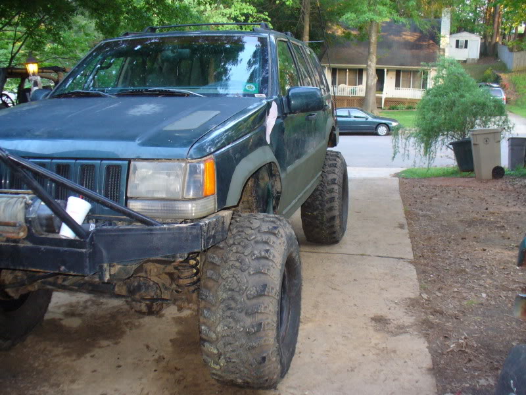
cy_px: 198
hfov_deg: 50.1
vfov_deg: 38.7
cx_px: 263
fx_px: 562
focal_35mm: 37
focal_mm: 6.1
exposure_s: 1/60
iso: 300
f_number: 2.8
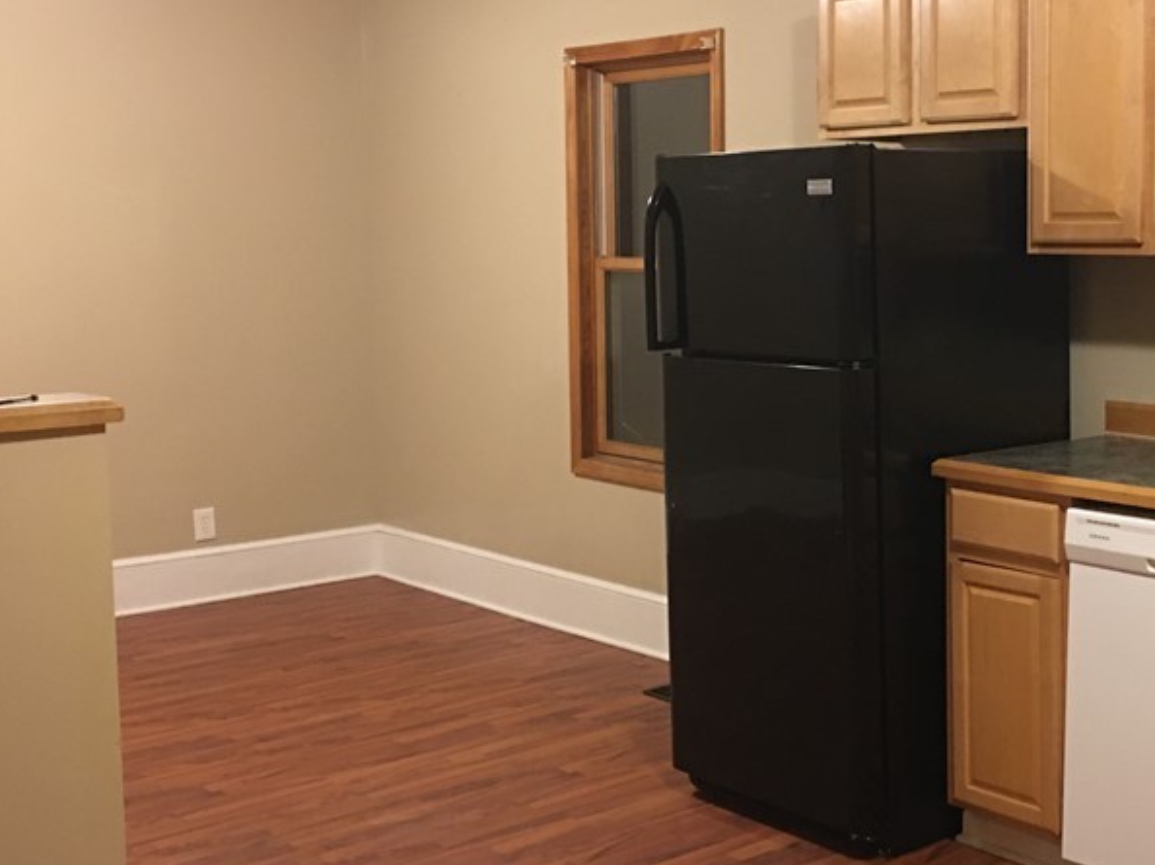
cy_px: 404
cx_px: 877
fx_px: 1668
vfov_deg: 29.1
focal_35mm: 50
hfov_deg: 37.2
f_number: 2.2
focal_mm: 4.15
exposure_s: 1/4
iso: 80
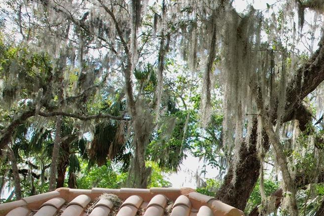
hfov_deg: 32.8
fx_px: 486
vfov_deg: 23.1
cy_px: 253
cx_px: 348
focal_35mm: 54
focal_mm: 8.38
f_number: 2.8
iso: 200
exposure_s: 1/1600
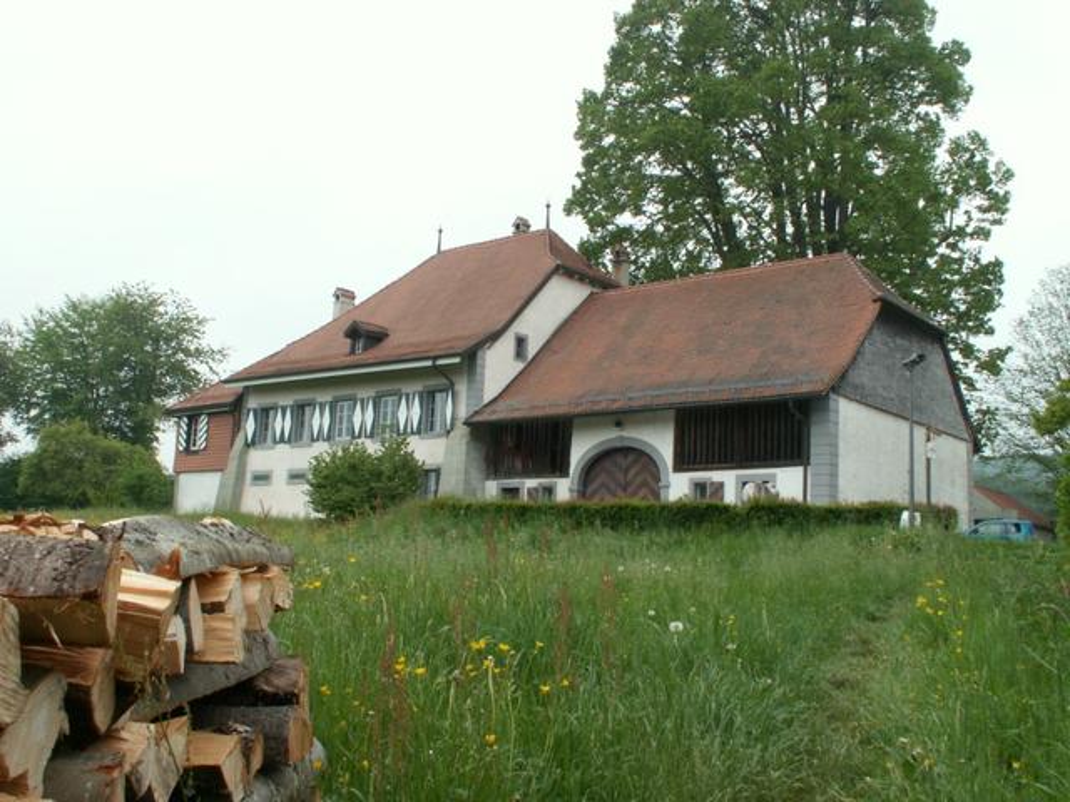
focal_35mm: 35
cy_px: 401
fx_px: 1082
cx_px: 535
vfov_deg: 40.7
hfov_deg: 52.6
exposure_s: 1/40
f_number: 7.1
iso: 50
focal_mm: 5.86
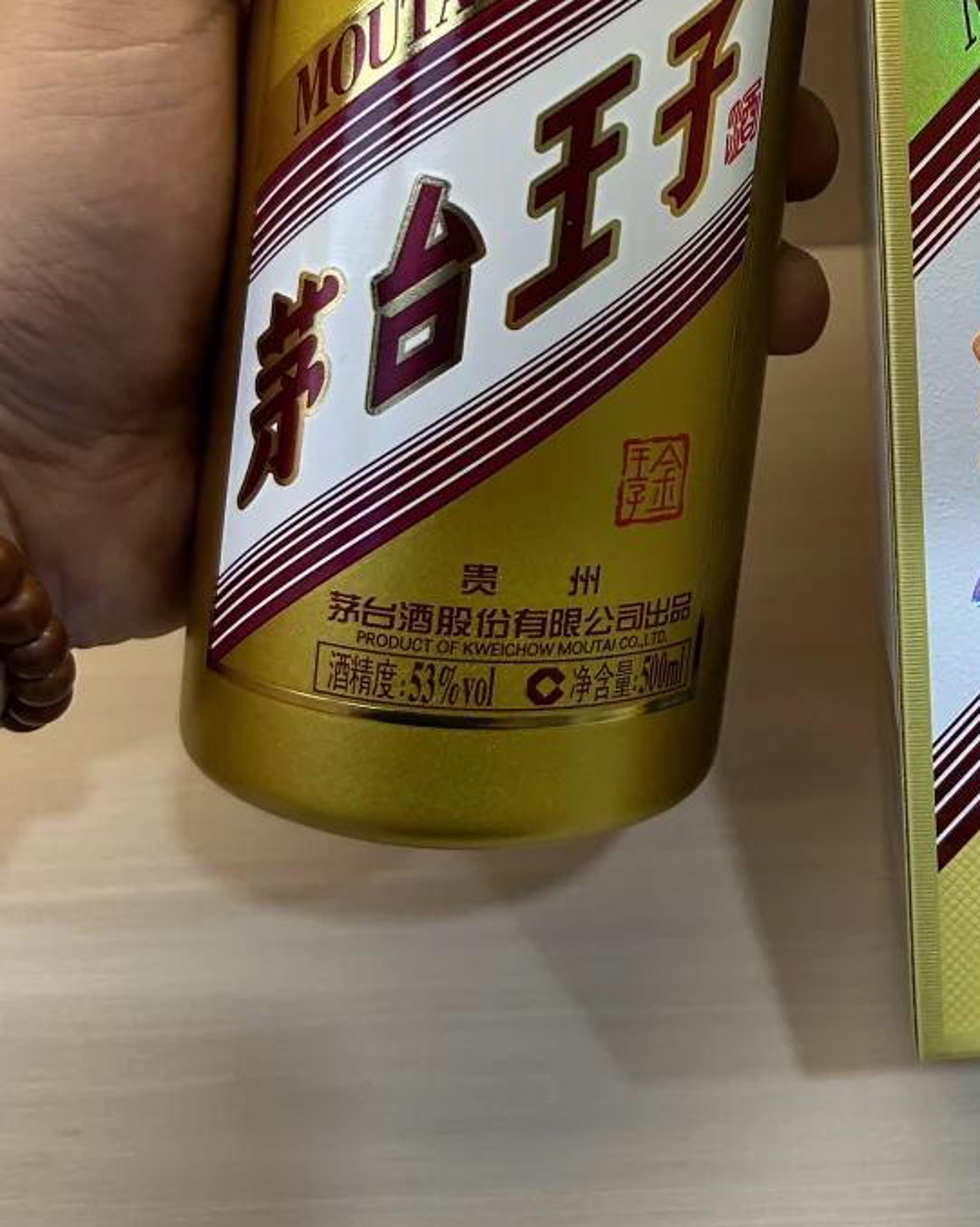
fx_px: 1959
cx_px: 906
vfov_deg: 33.5
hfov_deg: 27.0
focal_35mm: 54
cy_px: 201
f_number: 1.5
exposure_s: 1/100
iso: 125
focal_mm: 5.7
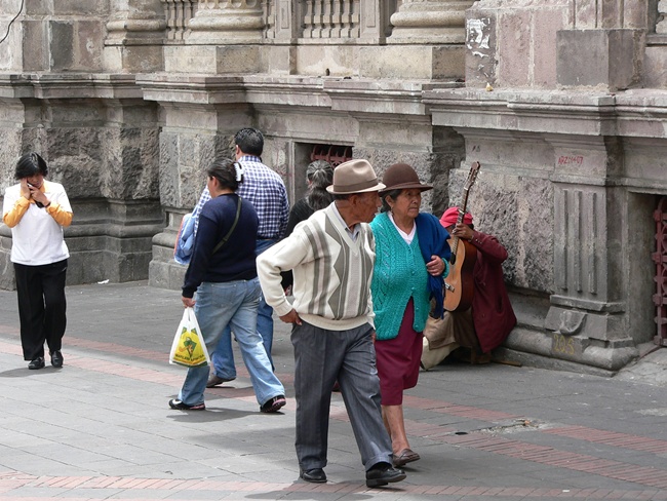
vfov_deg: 13.5
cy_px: 250
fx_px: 2120
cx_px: 334
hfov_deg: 17.9
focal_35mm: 110
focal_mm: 18.3
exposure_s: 1/250
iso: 100
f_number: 4
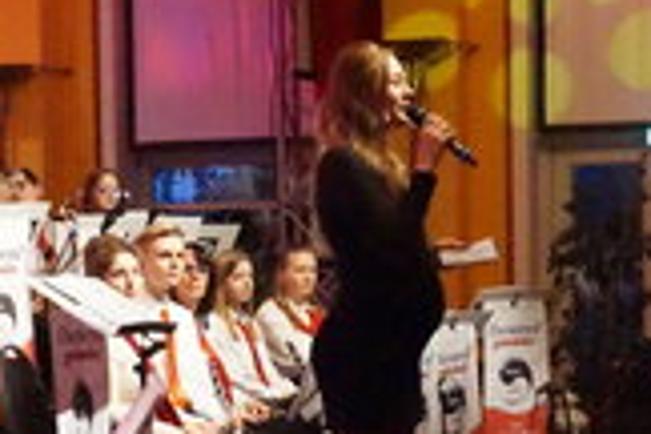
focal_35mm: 107
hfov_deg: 18.9
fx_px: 1939
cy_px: 382
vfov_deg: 12.7
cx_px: 129
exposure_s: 1/200
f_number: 7.1
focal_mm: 29
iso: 16000
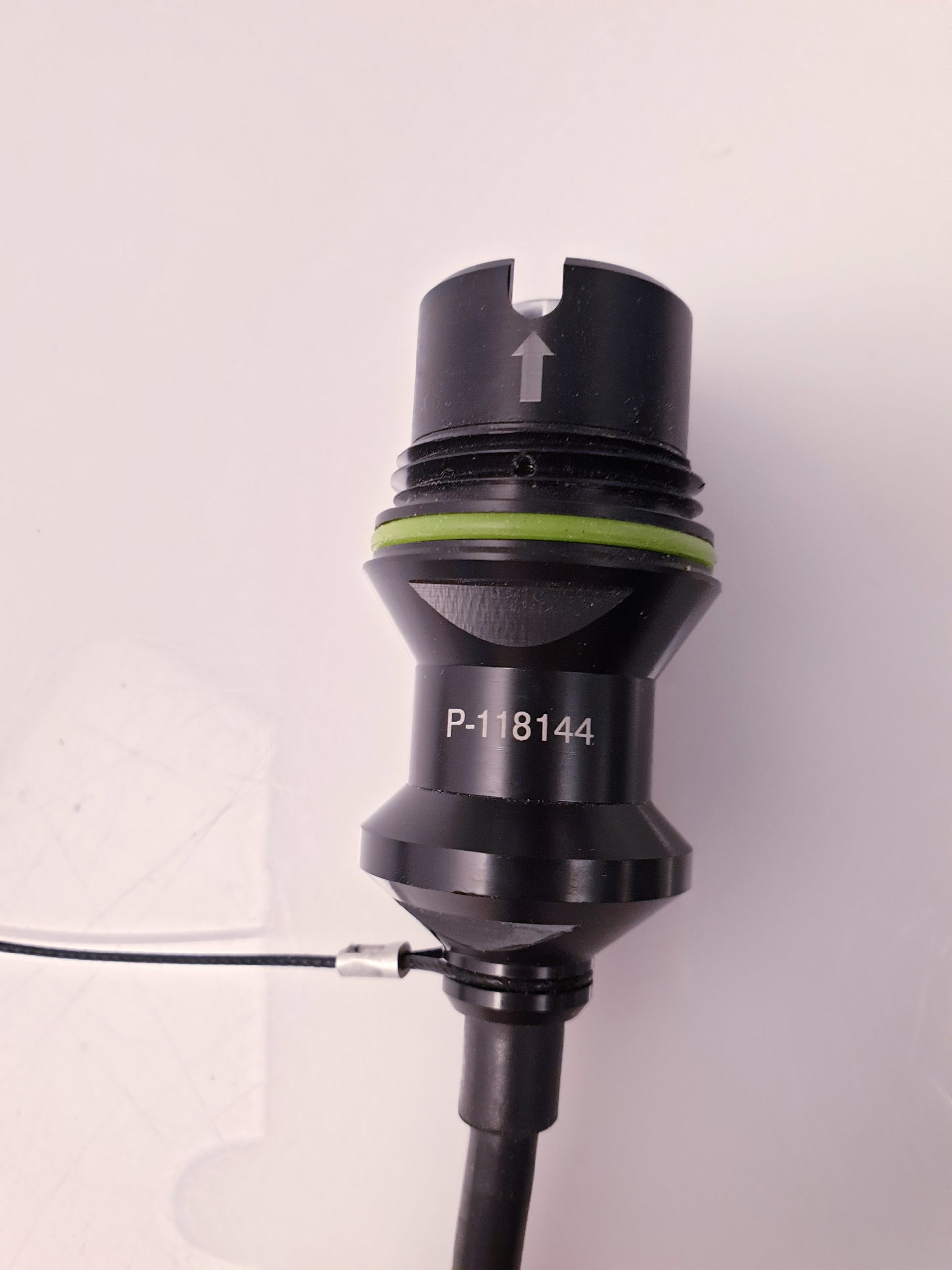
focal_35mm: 26
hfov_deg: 53.1
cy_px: 635
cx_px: 476
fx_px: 953
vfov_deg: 67.3
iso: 160
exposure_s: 1/50
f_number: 2.4
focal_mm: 4.3
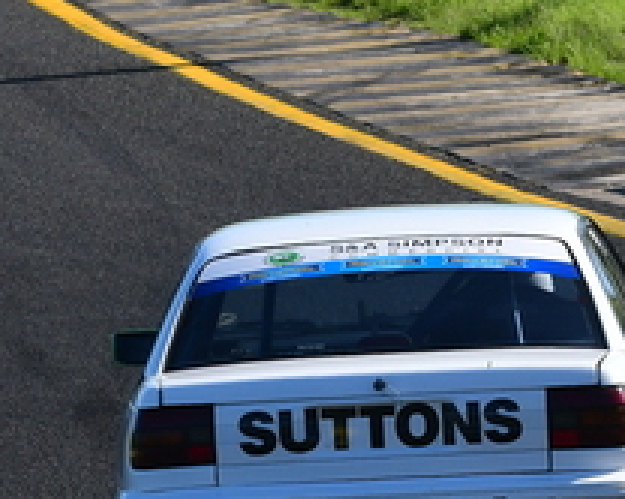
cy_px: 149
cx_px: 316
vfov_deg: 1.4
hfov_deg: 1.7
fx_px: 21012
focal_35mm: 1137
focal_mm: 210
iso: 500
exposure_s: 1/640
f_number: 11
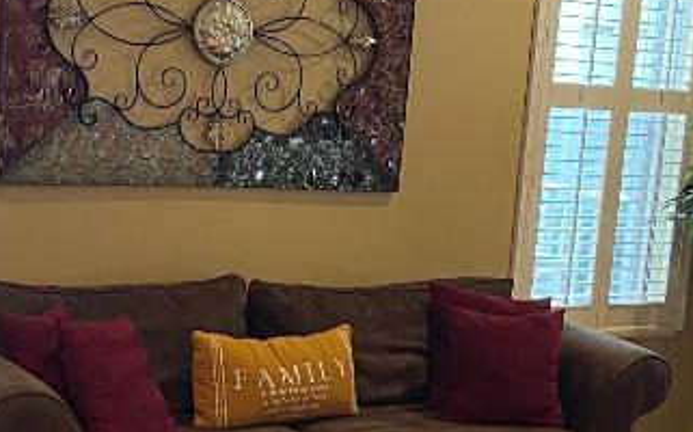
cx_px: 406
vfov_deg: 14.7
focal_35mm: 88
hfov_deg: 23.5
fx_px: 1661
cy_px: 382
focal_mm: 5.1
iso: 200
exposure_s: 1/60
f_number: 1.6
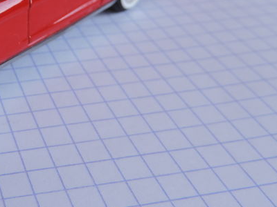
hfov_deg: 29.5
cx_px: -15
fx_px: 480
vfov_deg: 23.8
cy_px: 23
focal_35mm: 60
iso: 90
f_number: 3
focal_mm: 4.3
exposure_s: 1/30
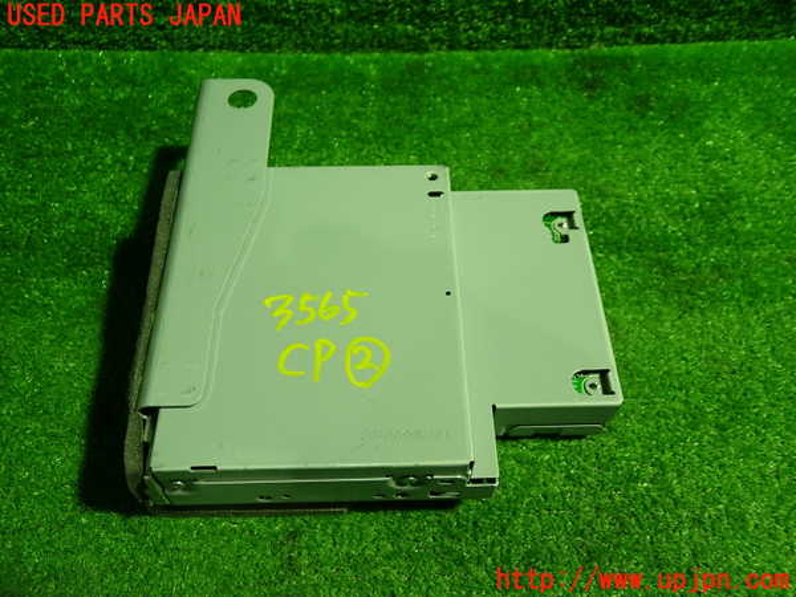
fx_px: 690
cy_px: 298
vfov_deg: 46.8
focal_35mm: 30
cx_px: 398
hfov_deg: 60.0
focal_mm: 5.4
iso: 200
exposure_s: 1/30
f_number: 2.3
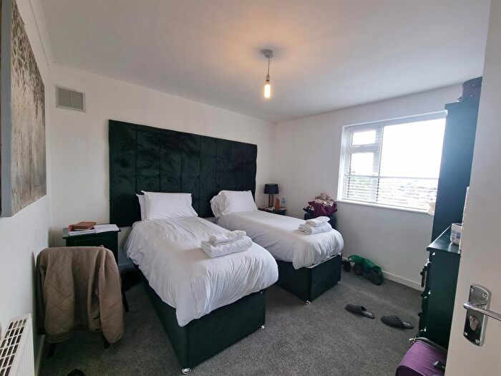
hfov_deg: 106.2
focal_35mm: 13
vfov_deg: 89.9
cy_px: 188
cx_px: 250
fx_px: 188
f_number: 2.2
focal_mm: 2.2
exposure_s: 1/100
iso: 50
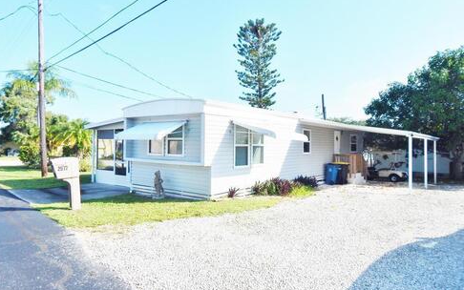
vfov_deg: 51.1
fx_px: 304
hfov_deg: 74.8
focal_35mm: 24
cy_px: 145
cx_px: 229
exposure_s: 1/800
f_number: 6
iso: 125
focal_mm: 4
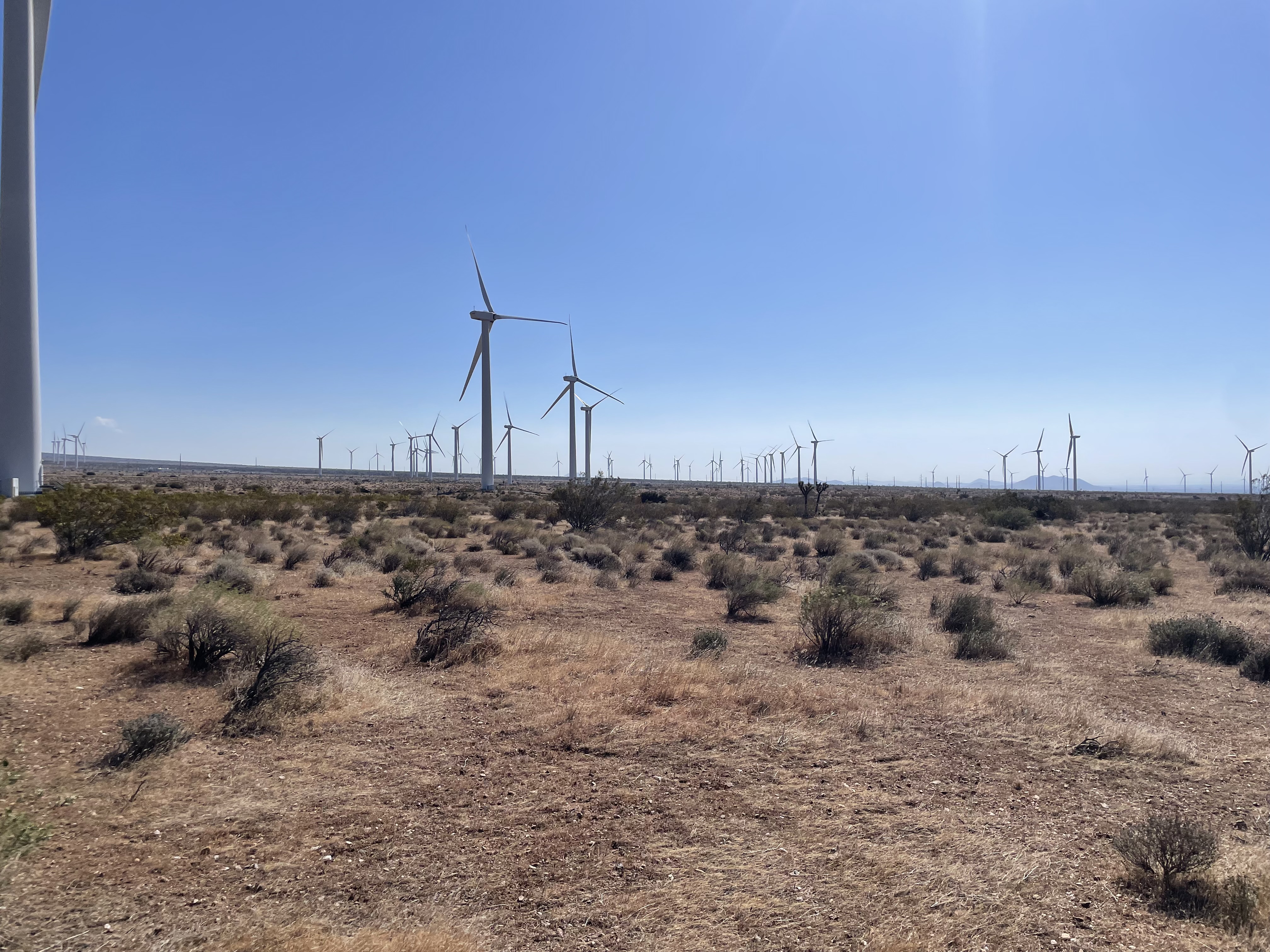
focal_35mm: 26
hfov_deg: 67.3
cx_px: 635
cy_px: 476
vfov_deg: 53.1
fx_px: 954
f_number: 1.6
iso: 32
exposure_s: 1/9091
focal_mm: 4.2
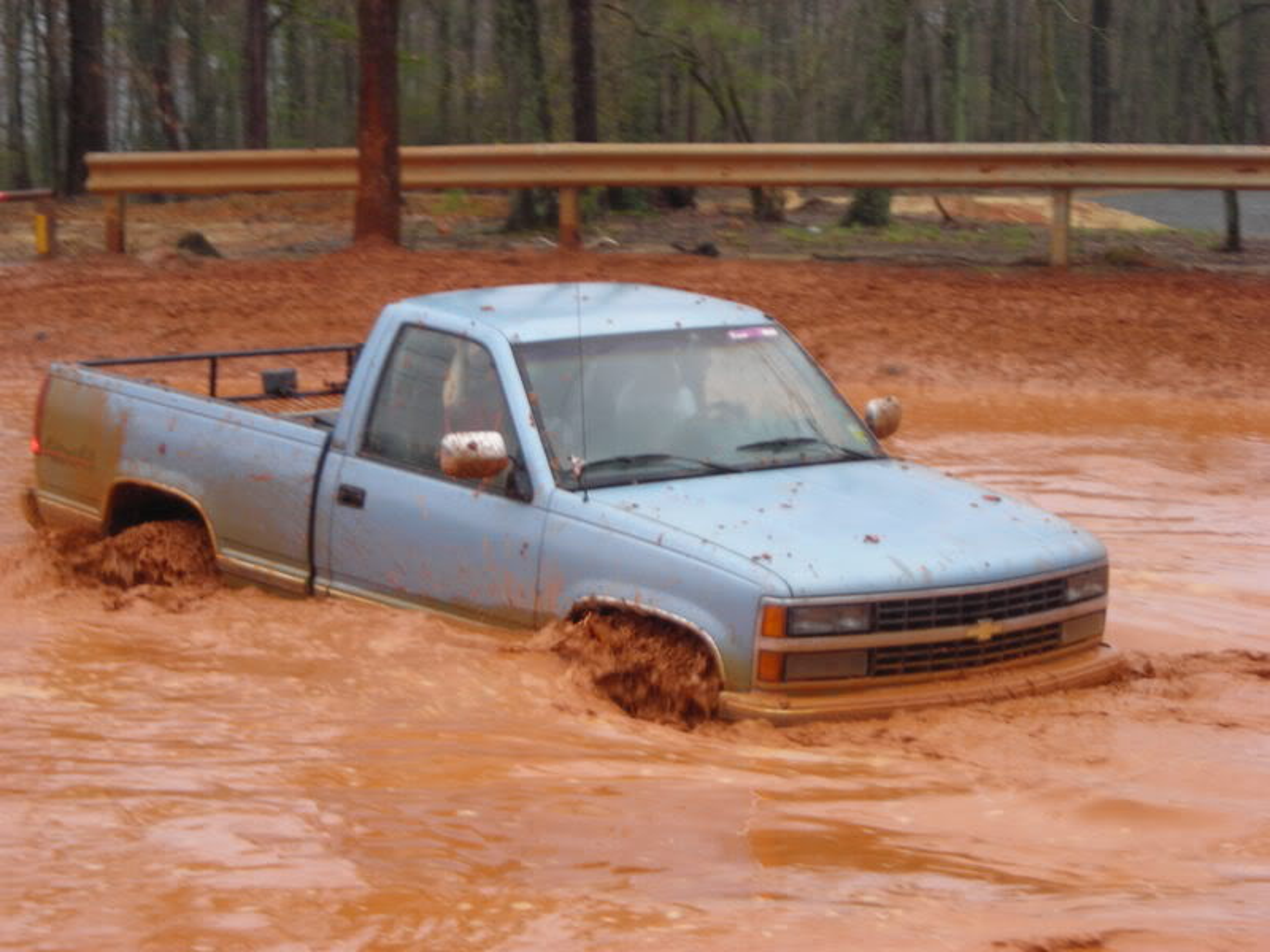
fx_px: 4256
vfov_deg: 12.8
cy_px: 476
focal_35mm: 116
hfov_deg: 17.0
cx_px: 635
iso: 50
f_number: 5.3
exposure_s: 1/82.8
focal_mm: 19.2
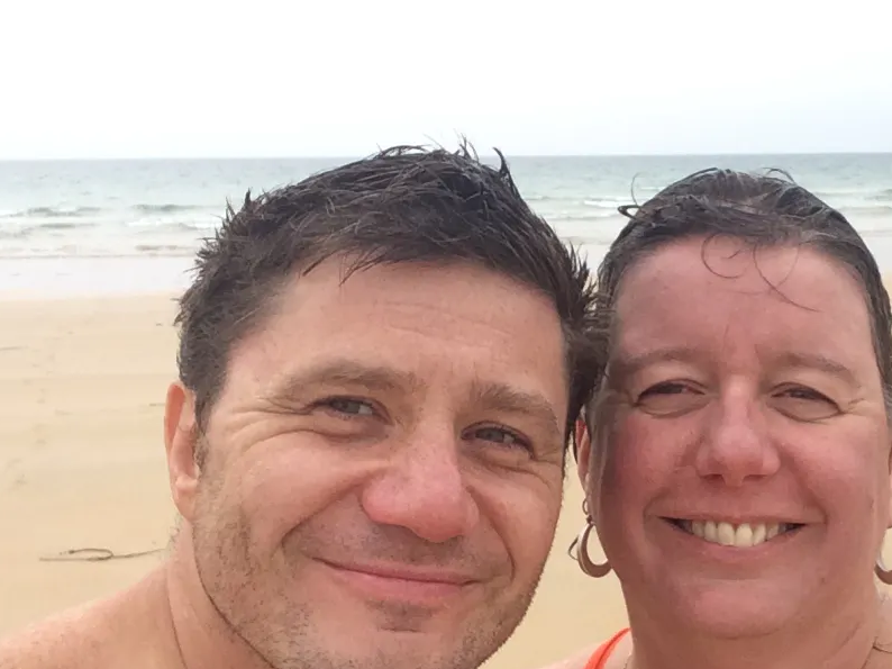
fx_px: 1288
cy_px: 412
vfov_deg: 29.0
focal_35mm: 50
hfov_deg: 37.6
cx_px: 628
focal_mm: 2.15
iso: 50
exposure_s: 1/763
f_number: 2.4
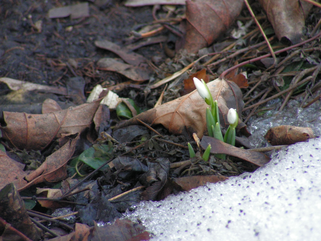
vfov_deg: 5.1
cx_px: 160
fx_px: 2689
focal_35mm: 290
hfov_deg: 6.8
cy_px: 120
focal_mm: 48
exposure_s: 1/250
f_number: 3.2
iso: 200
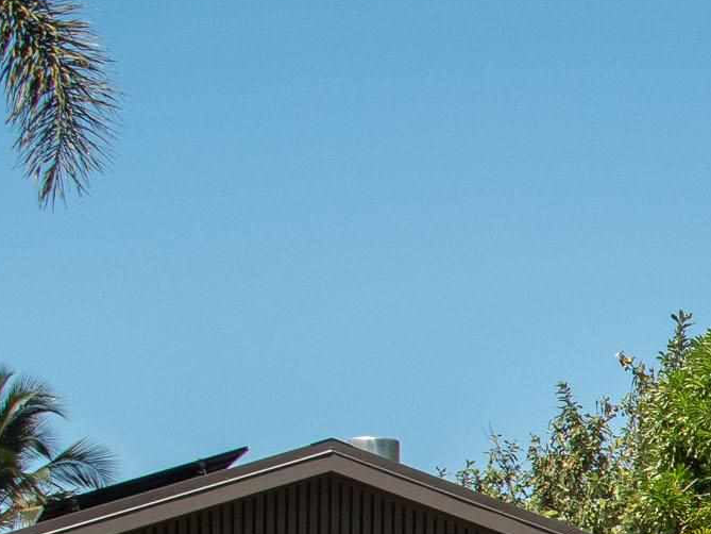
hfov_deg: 11.5
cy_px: 690
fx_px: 3184
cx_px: 1399
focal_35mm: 155
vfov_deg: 9.4
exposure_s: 1/640
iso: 400
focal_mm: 18
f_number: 5.6
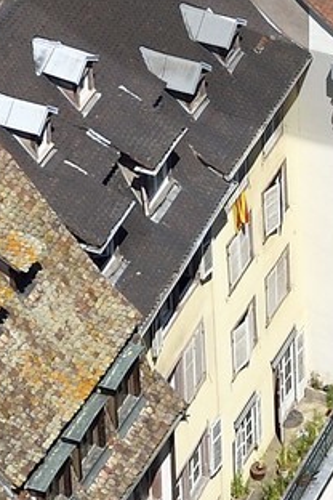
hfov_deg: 5.2
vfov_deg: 7.5
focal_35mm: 262
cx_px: 491
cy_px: -589
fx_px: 3635
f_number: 14
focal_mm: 34
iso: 200
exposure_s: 1/250
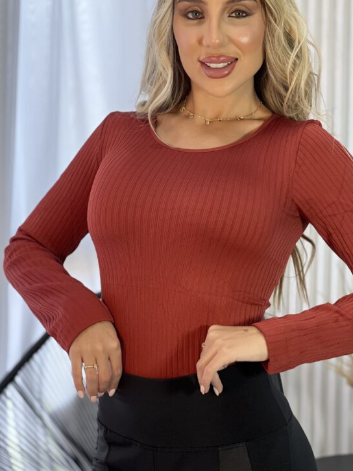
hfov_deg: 14.9
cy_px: 211
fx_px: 1347
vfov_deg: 19.8
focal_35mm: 99
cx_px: 205
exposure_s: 1/120
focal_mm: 9
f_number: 2.8
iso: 200
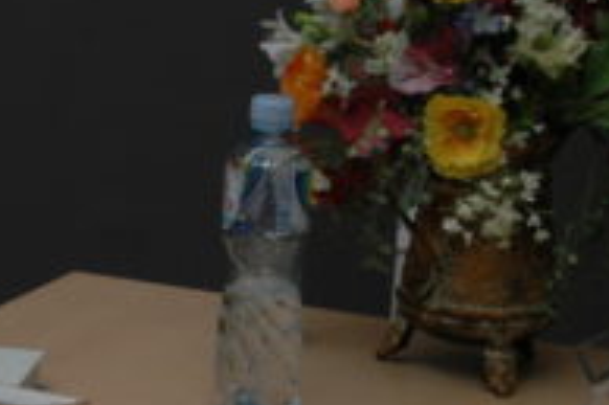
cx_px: -301
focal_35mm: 172
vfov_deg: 8.0
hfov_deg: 11.5
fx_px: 2907
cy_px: 303
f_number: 4
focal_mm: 29
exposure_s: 1/60
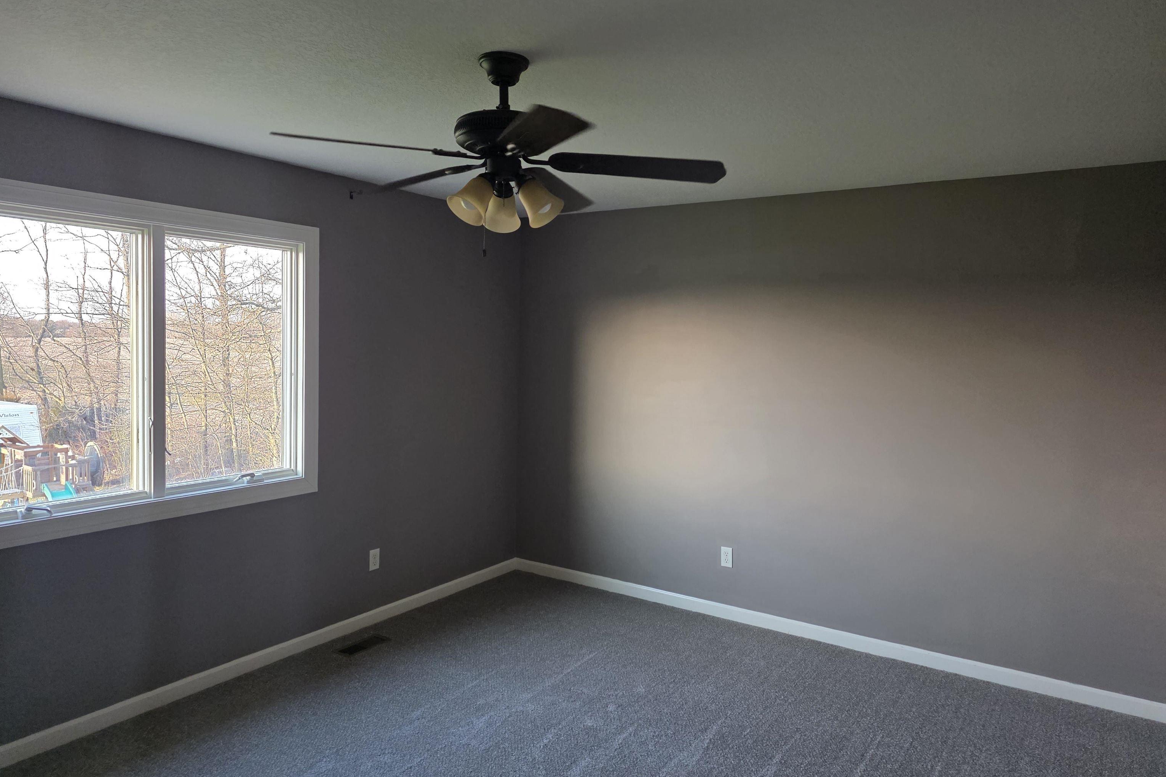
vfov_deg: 53.1
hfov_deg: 73.7
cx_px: 582
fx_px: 777
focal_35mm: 24
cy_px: 376
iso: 400
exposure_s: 1/120
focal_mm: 6.25
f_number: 1.7
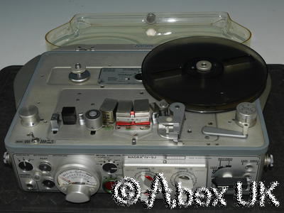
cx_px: 142
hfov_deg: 34.3
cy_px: 106
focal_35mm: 56
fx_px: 459
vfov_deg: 26.1
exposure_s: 1/60
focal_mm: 28
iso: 400
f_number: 11
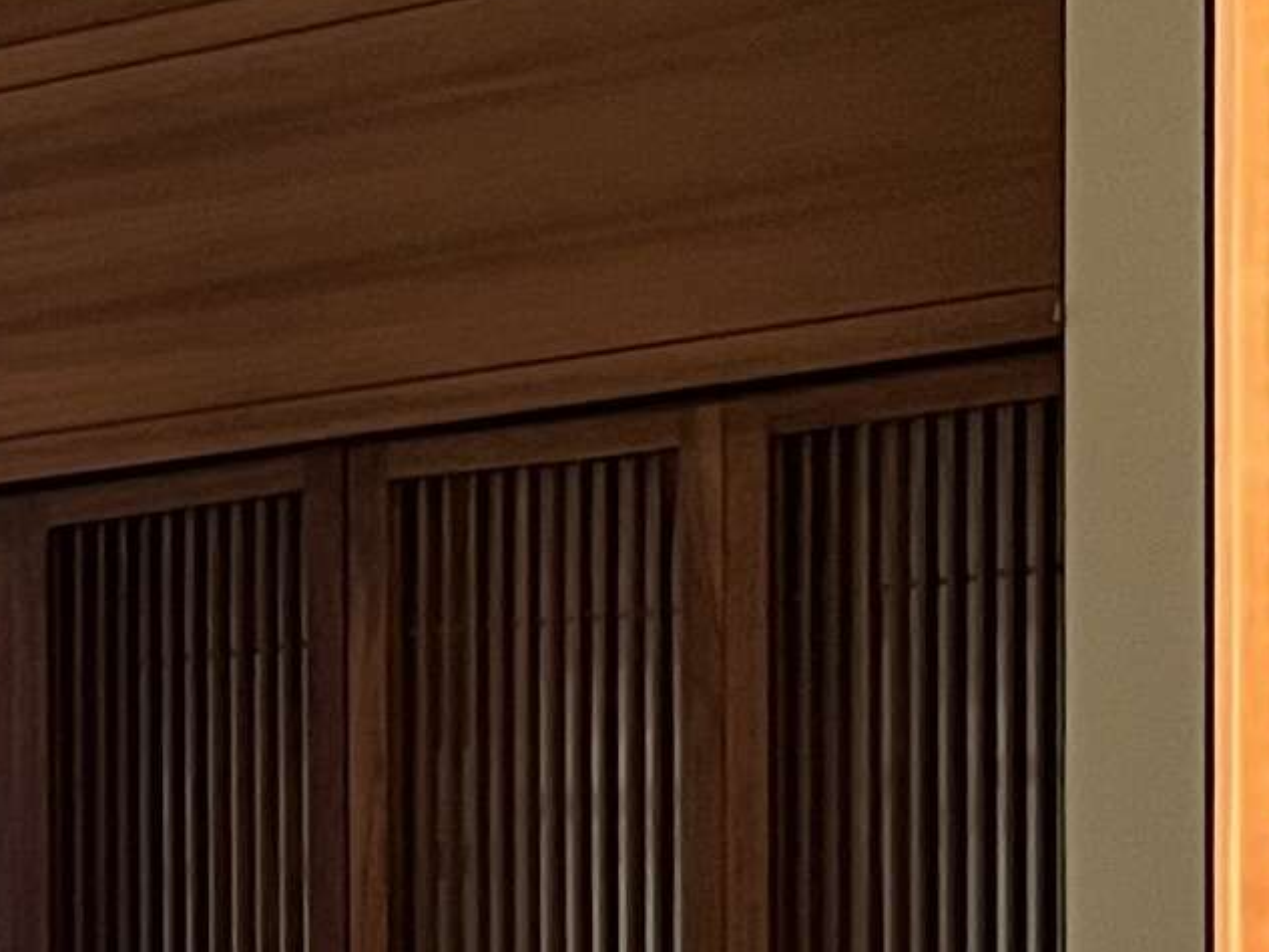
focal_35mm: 166
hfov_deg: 9.5
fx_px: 6085
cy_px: 1340
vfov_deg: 8.8
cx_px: -2434
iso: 320
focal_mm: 5.7
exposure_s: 1/60
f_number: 1.5
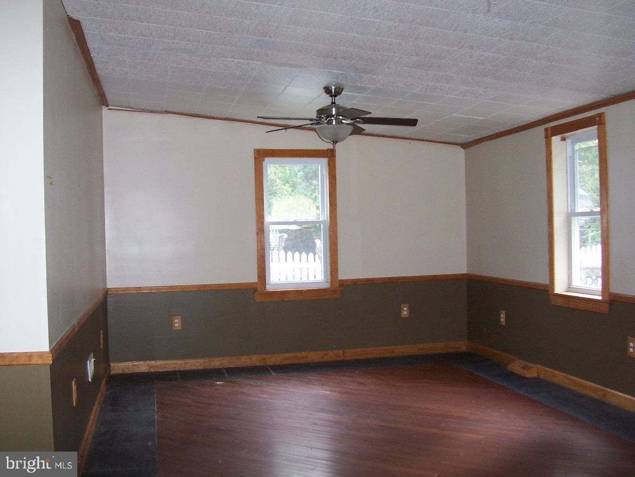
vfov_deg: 38.7
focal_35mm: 37
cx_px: 318
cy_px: 238
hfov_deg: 50.1
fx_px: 679
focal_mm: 5.6
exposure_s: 1/60
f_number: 2.8
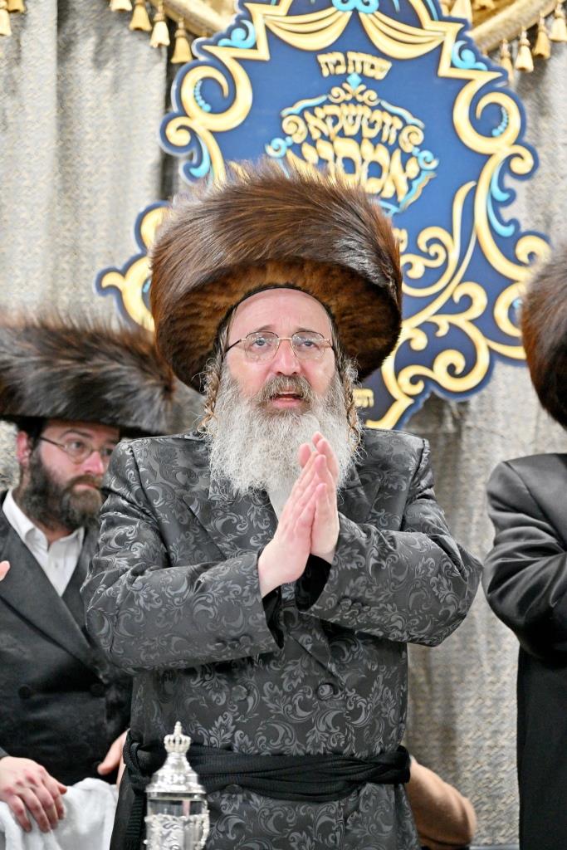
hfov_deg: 11.4
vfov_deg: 17.1
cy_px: 425
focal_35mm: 120
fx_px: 2834
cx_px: 284
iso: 2000
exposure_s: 1/160
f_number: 4
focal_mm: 120
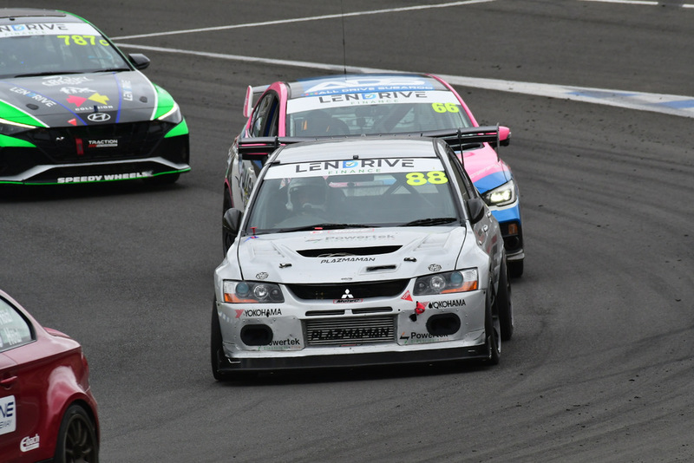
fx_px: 14463
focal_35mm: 750
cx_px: 347
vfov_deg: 1.8
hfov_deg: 2.7
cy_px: 232
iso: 800
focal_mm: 500
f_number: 11
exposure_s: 1/640
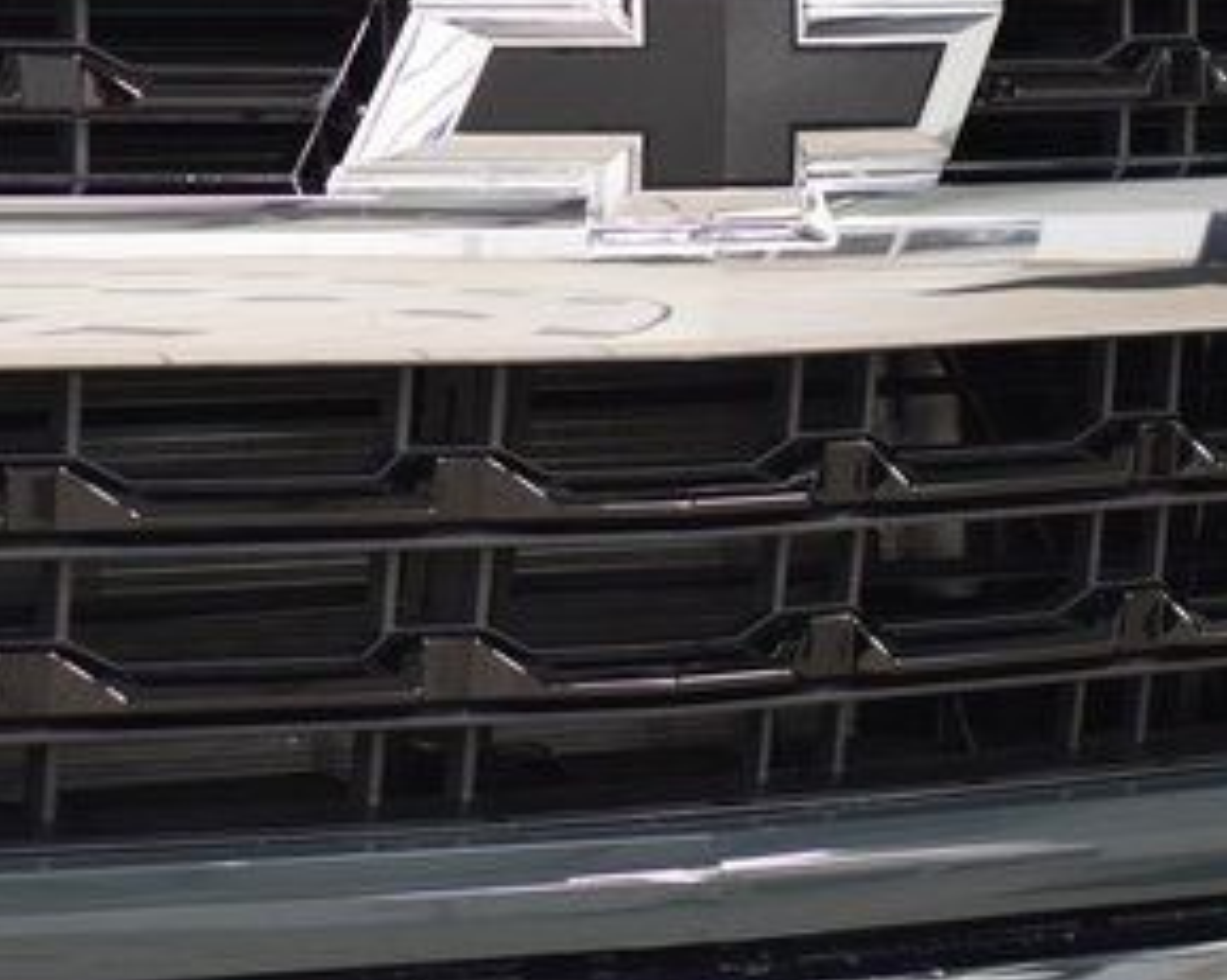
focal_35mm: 218
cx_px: 327
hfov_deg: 8.9
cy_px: 257
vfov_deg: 7.1
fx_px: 7914
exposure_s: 1/60
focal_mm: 70
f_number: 2.8
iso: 1600
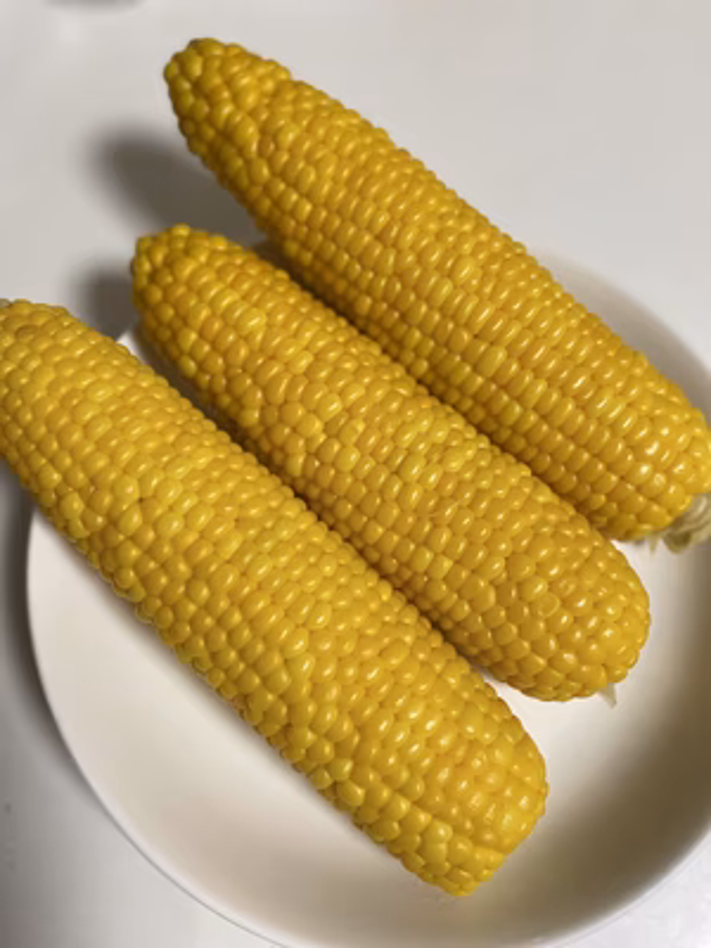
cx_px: 356
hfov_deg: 53.1
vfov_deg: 67.3
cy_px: 474
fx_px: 712
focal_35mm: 26
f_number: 1.8
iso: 80
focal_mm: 4.25
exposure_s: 1/50
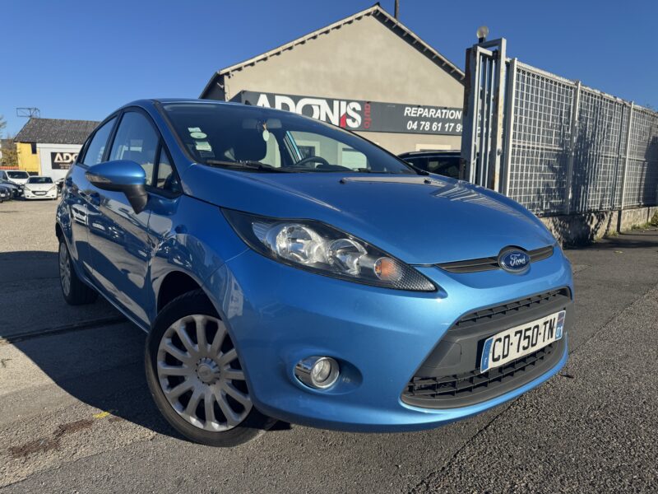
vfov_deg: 56.8
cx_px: 329
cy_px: 247
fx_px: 456
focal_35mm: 24
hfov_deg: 71.6
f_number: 1.78
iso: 80
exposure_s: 1/4310
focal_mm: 6.76
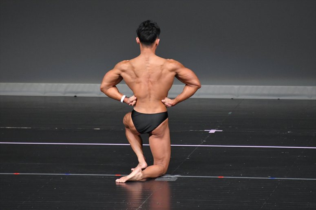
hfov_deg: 4.6
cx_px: 158
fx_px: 3948
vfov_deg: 3.1
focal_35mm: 450
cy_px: 105
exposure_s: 1/400
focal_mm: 300
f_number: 5.6
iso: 4000
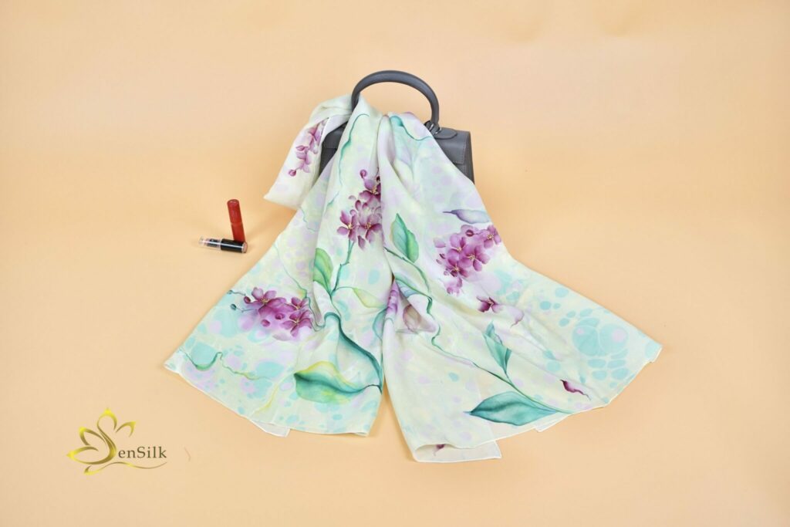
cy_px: 264
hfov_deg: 55.8
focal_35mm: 34
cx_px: 395
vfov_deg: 38.9
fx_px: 746
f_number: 4
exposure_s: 1/400
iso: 400
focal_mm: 34
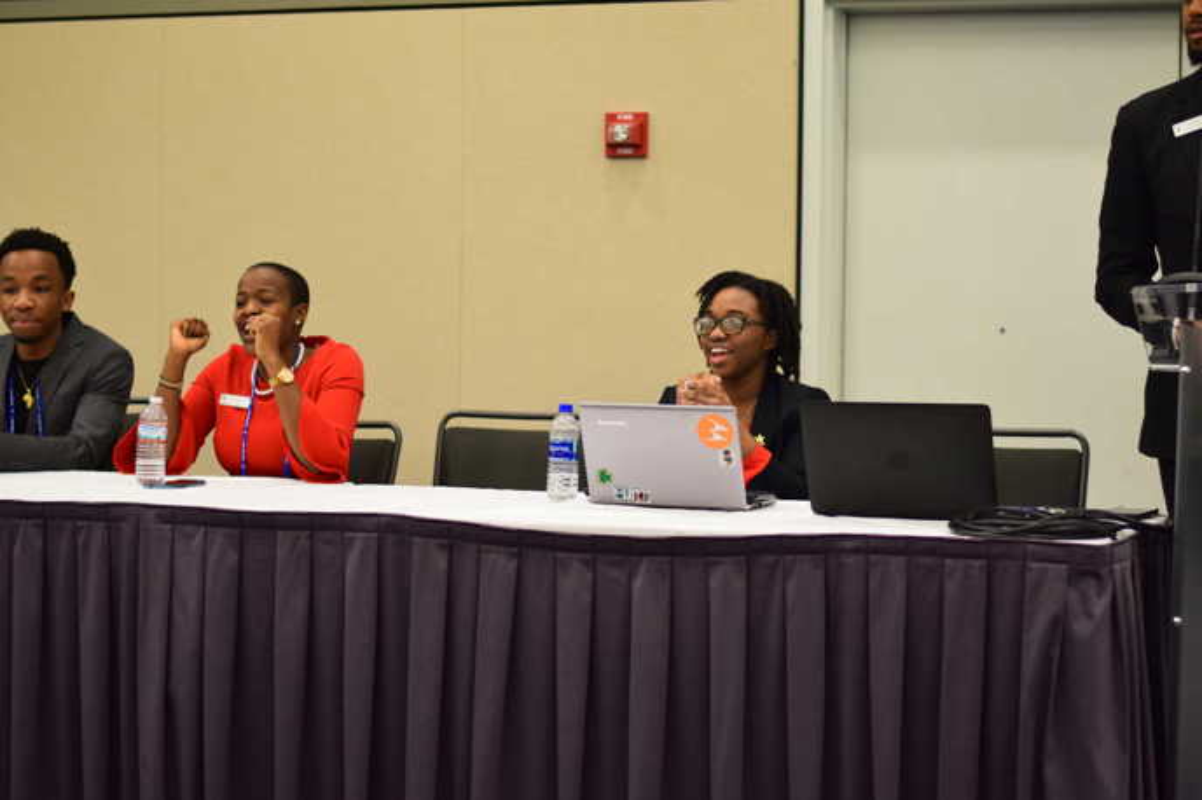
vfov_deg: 18.2
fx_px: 2503
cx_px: 601
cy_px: 400
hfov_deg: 27.0
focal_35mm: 75
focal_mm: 50
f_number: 1.8
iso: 800
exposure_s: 1/250
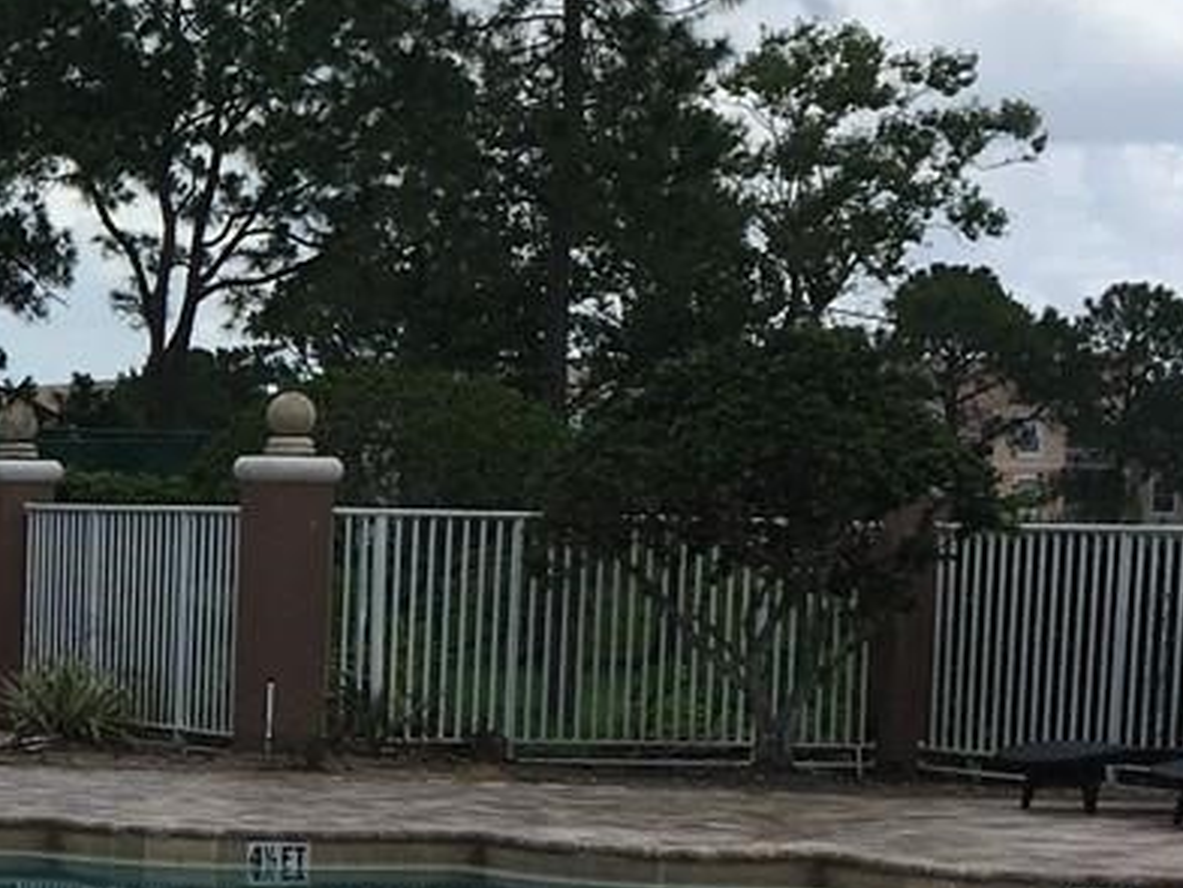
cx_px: -608
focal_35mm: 118
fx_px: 4034
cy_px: 713
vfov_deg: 12.5
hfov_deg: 15.4
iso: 25
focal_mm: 4.15
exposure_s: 1/2024
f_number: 2.2
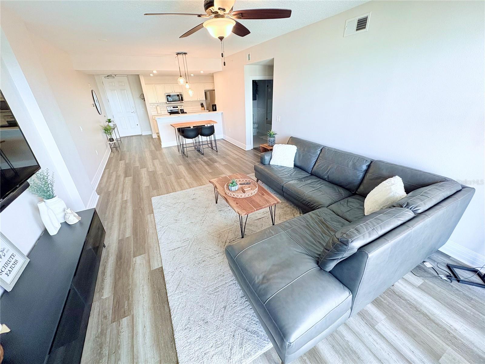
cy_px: 182
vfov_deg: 85.7
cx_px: 242
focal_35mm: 14
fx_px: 196
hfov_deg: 102.1
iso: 200
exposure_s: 1/60
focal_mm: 2.22
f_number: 2.2
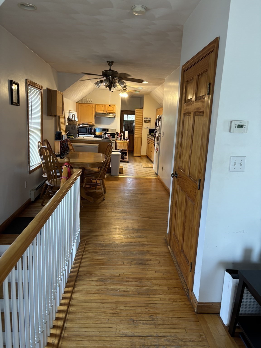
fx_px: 261
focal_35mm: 26
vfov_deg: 67.3
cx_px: 130
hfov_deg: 53.1
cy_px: 174
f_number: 1.6
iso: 100
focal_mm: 5.96
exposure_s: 1/60
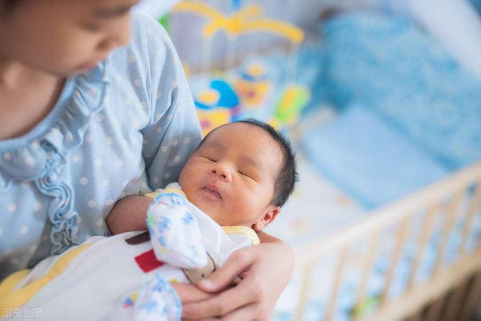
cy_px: 160
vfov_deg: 27.0
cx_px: 240
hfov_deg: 39.6
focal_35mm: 50
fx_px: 668
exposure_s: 1/100
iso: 800
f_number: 2
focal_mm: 50
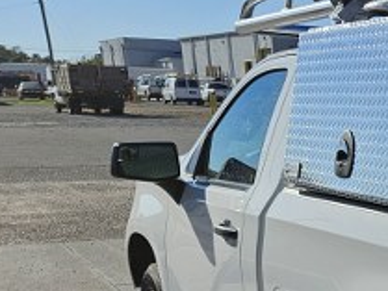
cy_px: 313
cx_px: 670
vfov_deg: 16.3
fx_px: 987
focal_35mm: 88
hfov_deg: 18.2
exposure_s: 1/3211
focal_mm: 5.4
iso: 25
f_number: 1.8
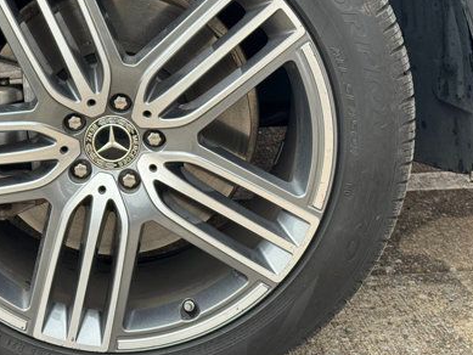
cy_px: 113
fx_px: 1080
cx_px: 91
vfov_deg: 18.6
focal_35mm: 79
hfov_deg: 24.3
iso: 100
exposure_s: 1/60
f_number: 1.78
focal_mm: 6.76
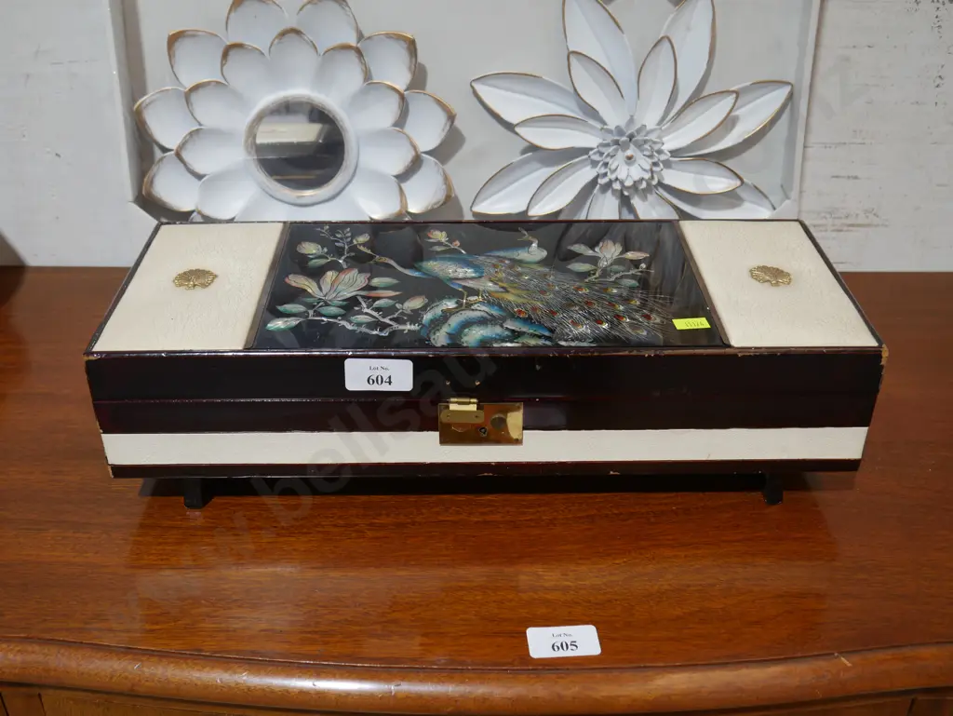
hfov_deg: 46.8
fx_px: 1102
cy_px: 358
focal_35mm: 40
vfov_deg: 36.0
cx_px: 476
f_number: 4.4
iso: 400
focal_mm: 20
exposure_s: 1/60
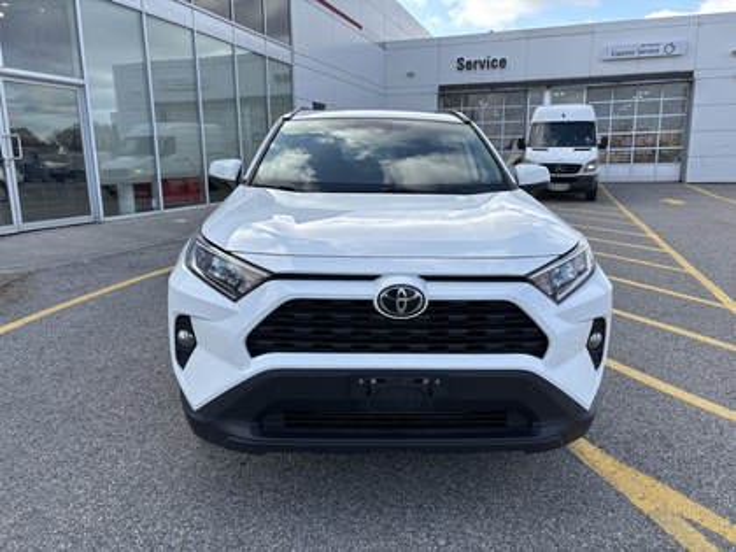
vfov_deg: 53.1
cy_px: 276
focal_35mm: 26
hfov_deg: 67.3
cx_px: 368
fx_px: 553
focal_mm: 5.96
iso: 50
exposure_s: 1/1667
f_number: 1.6
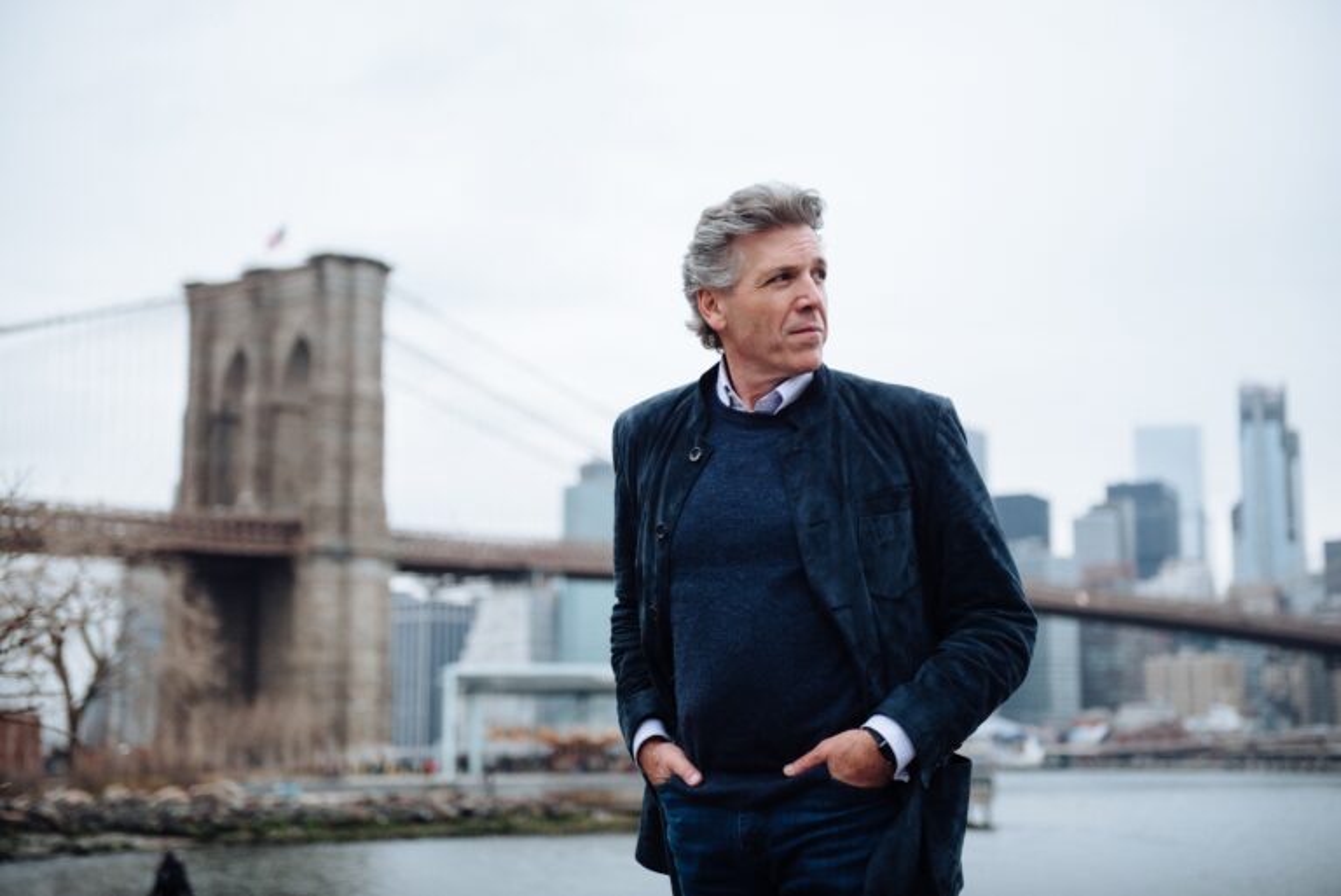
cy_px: 448
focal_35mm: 58
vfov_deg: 23.4
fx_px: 2162
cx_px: 670
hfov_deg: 34.5
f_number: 2.8
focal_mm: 58
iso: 200
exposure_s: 1/3200
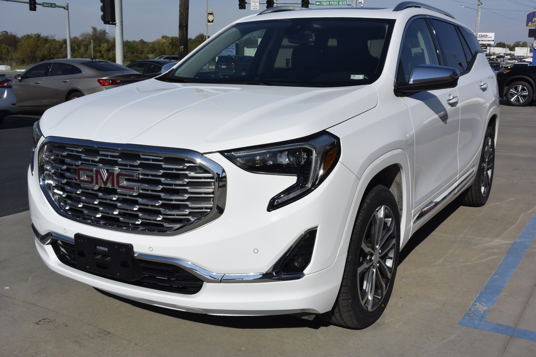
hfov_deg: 49.6
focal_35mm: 39
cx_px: 268
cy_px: 178
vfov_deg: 34.2
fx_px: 581
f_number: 7.1
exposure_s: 1/800
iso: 160
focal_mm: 14.7
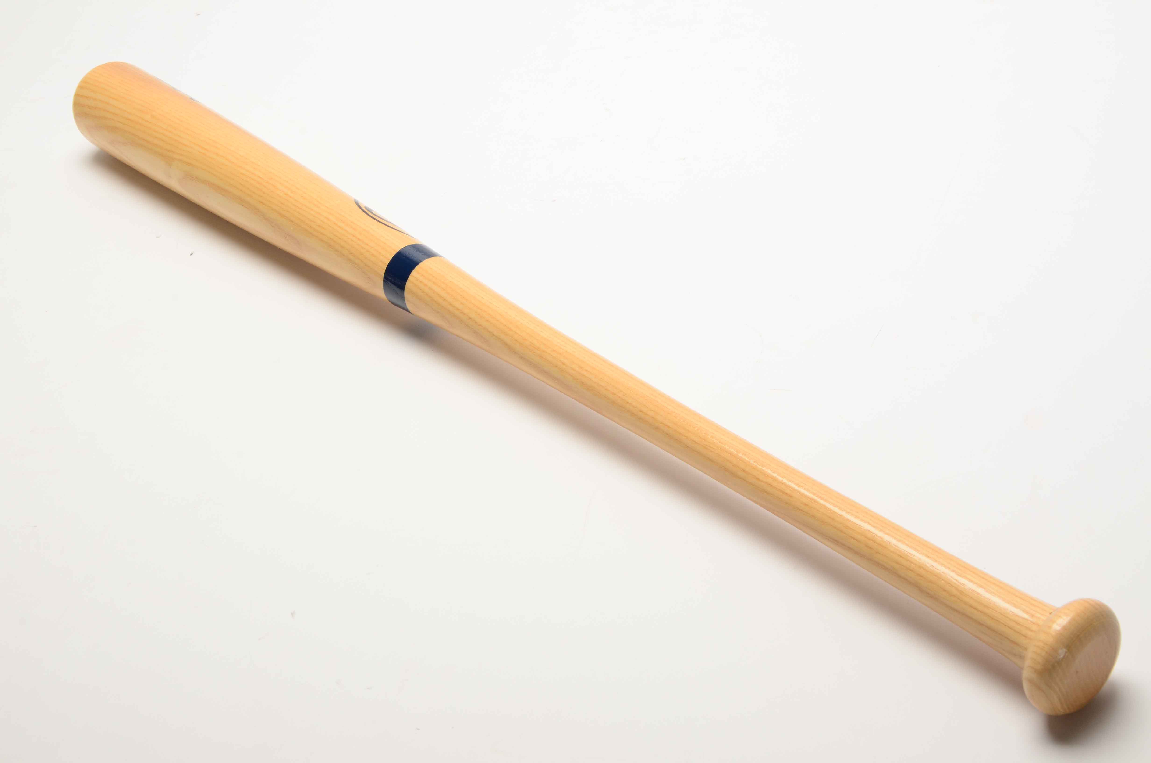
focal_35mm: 60
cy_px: 382
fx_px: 1914
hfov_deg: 33.5
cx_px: 576
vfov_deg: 22.5
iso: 200
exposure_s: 1/160
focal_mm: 40
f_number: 16
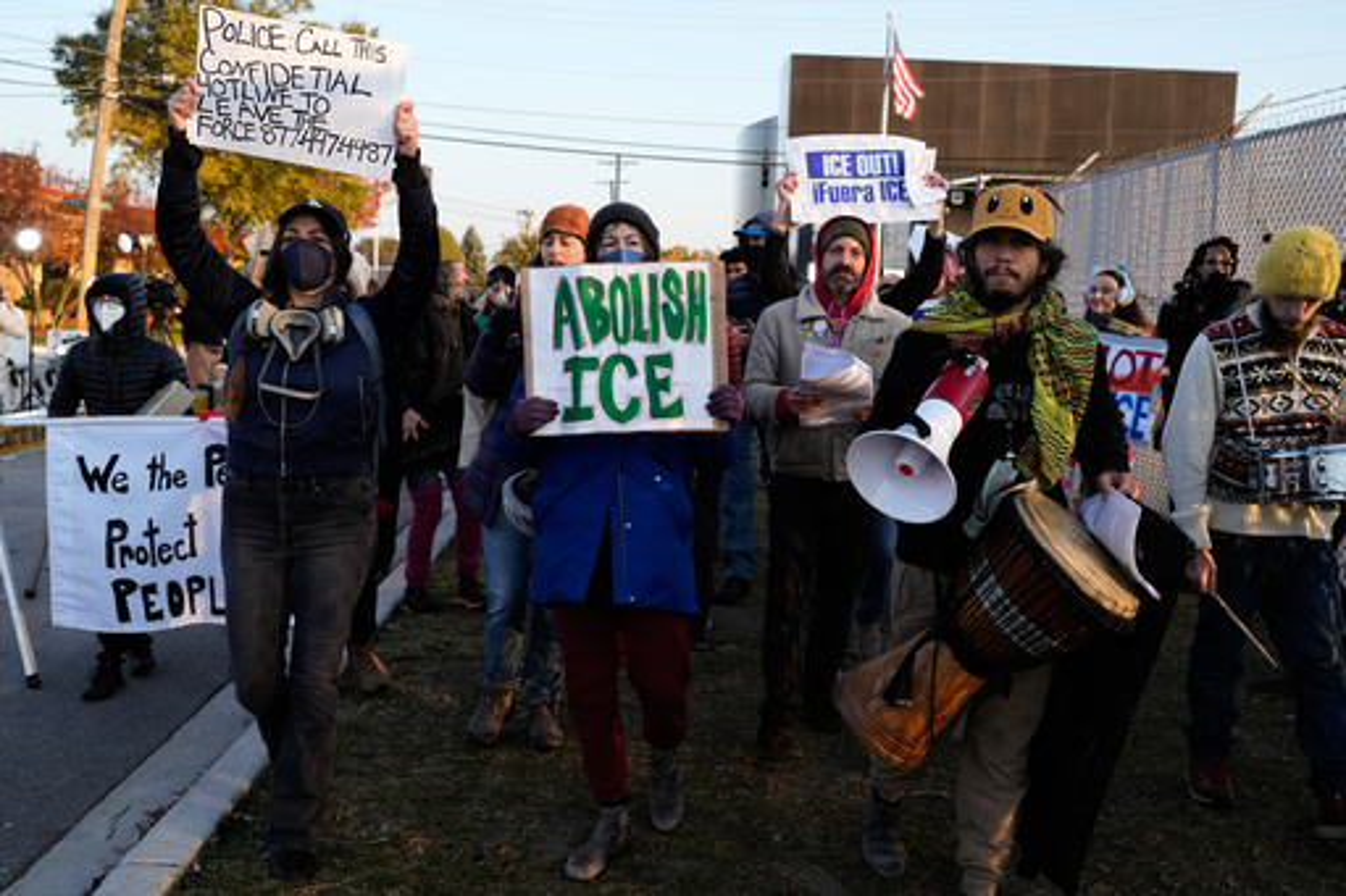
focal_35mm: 35
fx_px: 1308
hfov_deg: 54.4
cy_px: 448
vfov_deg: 37.8
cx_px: 673
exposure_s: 1/3200
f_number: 4.5
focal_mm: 35
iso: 2500
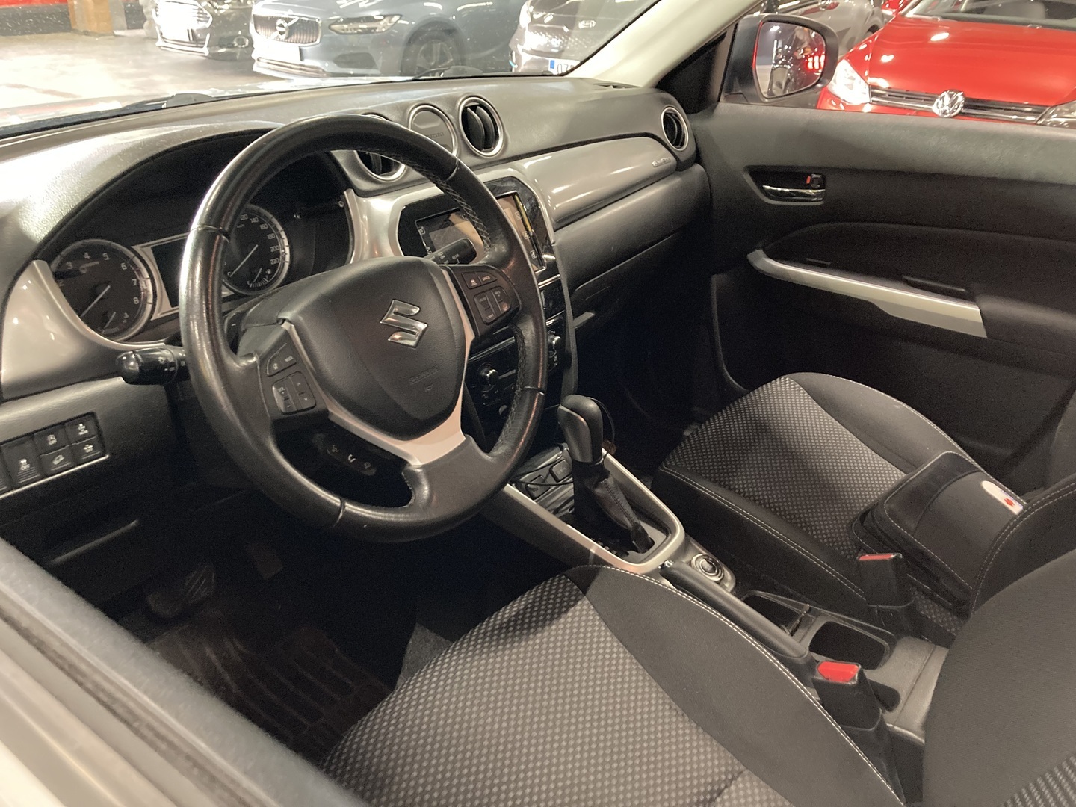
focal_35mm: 28
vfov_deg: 49.7
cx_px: 538
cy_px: 404
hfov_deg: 63.4
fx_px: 870
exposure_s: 1/29
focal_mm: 3.99
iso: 640
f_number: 1.8
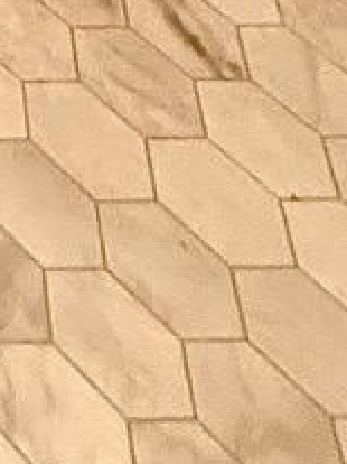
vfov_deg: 10.6
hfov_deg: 8.7
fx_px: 1391
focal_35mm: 104
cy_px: -1015
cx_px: -938
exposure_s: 1/120
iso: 320
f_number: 2.2
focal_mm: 2.22
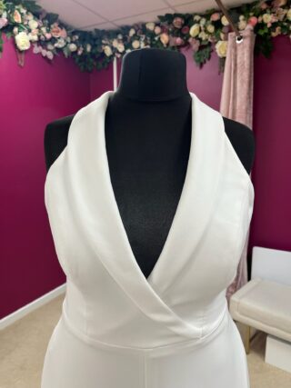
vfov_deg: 67.3
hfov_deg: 53.0
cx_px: 146
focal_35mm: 26
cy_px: 194
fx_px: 292
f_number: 1.6
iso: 100
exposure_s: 1/100
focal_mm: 5.1
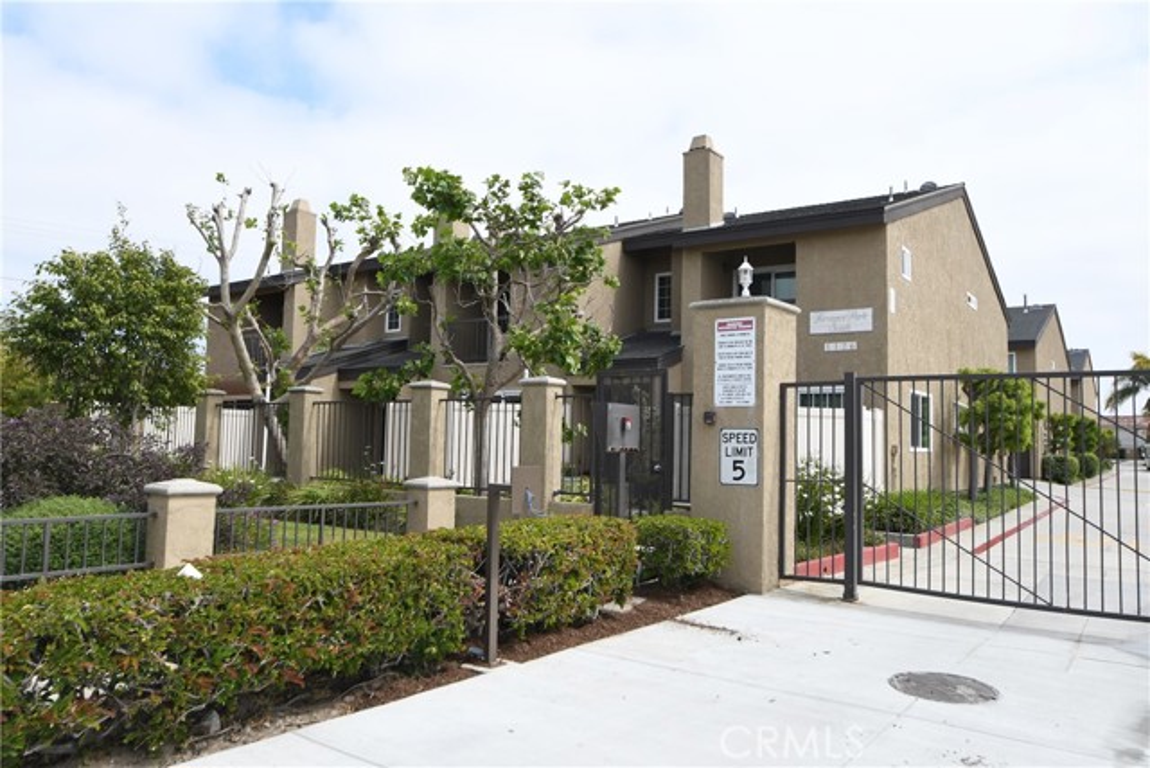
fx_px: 799
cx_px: 575
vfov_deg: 51.3
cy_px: 384
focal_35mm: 25
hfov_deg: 71.5
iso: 140
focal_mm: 17
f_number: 6.3
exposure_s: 1/500
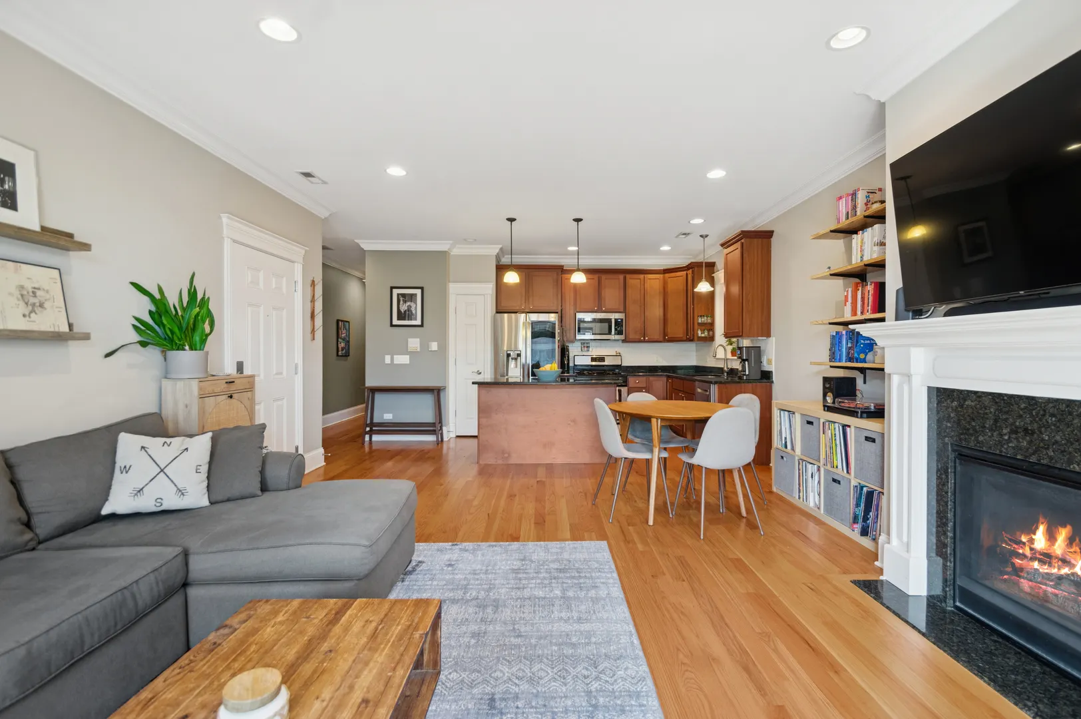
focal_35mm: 15
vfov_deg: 77.2
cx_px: 540
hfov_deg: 100.4
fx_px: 450
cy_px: 360
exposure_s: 1/20
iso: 400
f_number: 8
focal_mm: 10
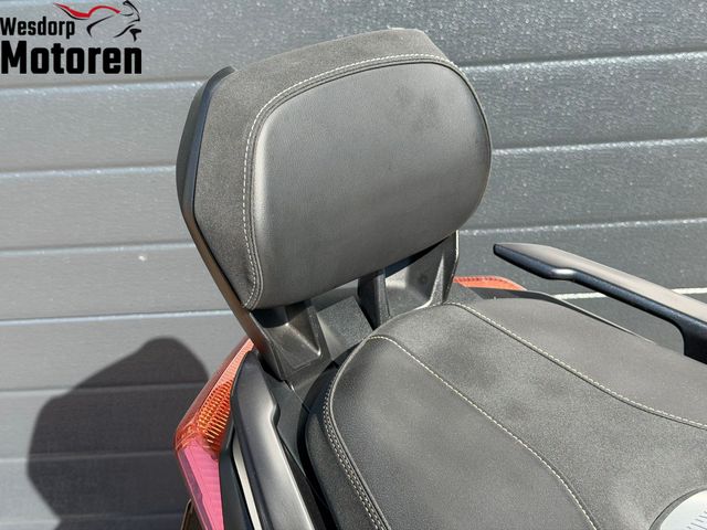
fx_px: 980
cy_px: 265
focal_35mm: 48
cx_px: 354
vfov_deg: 30.3
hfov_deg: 39.7
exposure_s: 1/1330
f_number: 1.78
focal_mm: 6.76
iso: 80
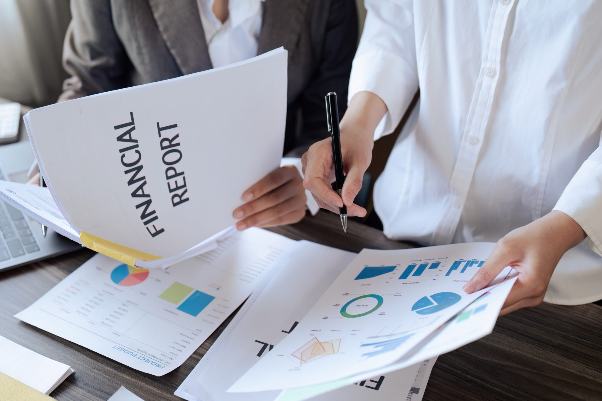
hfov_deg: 39.6
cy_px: 200
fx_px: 836
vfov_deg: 27.0
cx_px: 301
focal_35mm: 50
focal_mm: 50
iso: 250
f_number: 2.8
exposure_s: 1/250
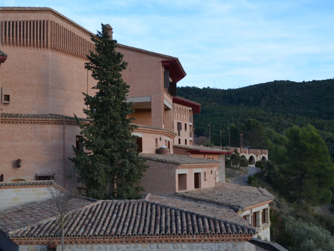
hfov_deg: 38.2
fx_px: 482
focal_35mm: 50
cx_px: 164
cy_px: 126
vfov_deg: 29.1
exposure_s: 1/125
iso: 200
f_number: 5.6
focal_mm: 30
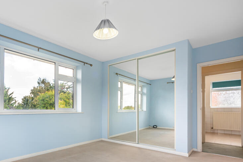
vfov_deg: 58.1
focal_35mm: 21
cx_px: 87
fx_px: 142
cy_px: 108
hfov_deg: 79.4
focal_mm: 15
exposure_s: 1/250
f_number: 7.1
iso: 400
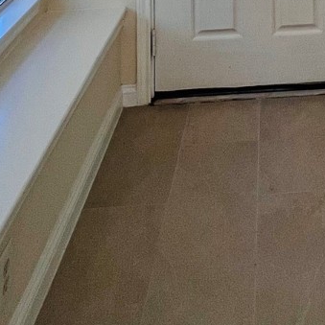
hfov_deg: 31.3
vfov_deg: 19.6
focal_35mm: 52
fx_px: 552
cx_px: 291
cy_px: -313
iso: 100
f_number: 1.8
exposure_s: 1/120
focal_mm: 1.57
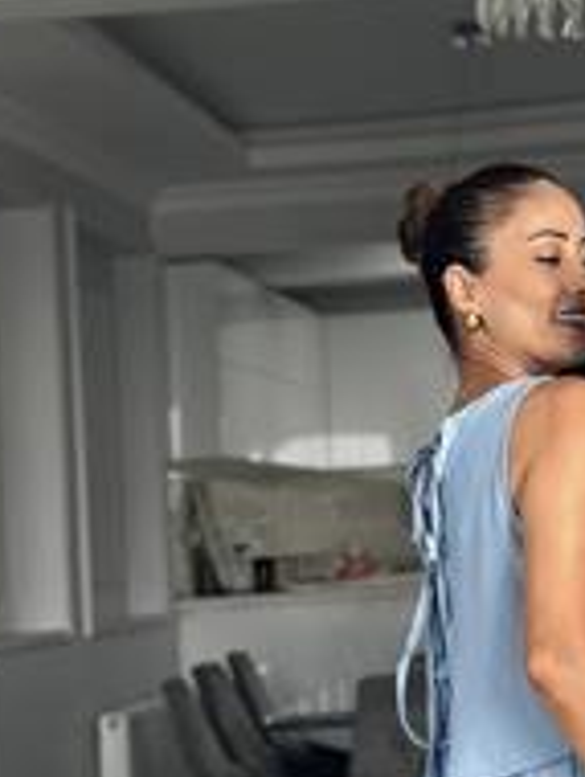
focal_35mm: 128
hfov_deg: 11.5
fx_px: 2878
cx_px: 520
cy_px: 896
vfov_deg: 14.9
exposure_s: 1/107
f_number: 1.78
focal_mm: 6.86
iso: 125
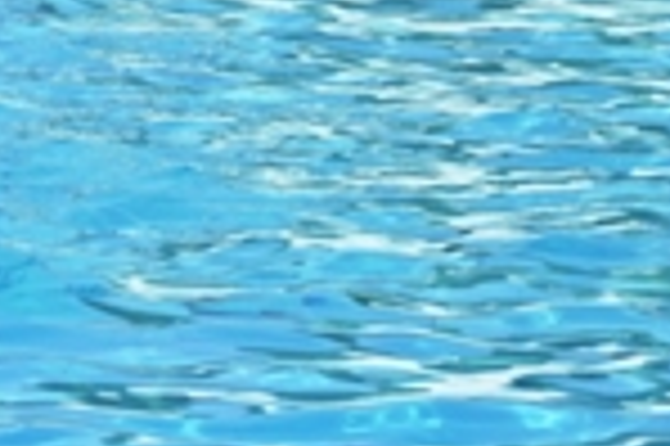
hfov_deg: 3.0
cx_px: -544
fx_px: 12570
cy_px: -167
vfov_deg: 2.0
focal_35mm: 676
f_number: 5.6
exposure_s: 1/250
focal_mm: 105
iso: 100
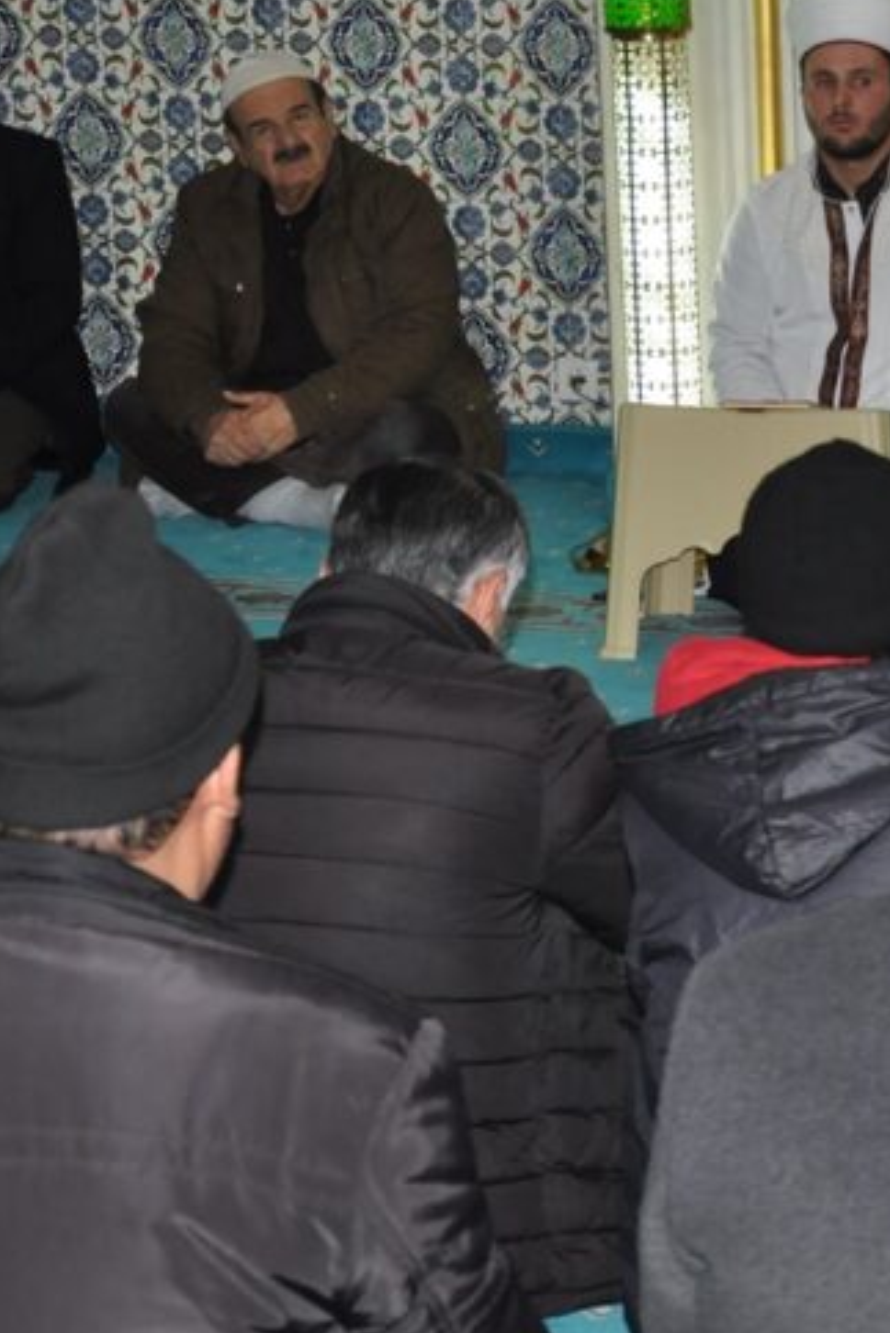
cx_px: 1135
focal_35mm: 111
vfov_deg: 18.4
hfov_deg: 12.0
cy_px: 471
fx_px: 4115
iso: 800
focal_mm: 35
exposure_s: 1/60
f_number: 4.5
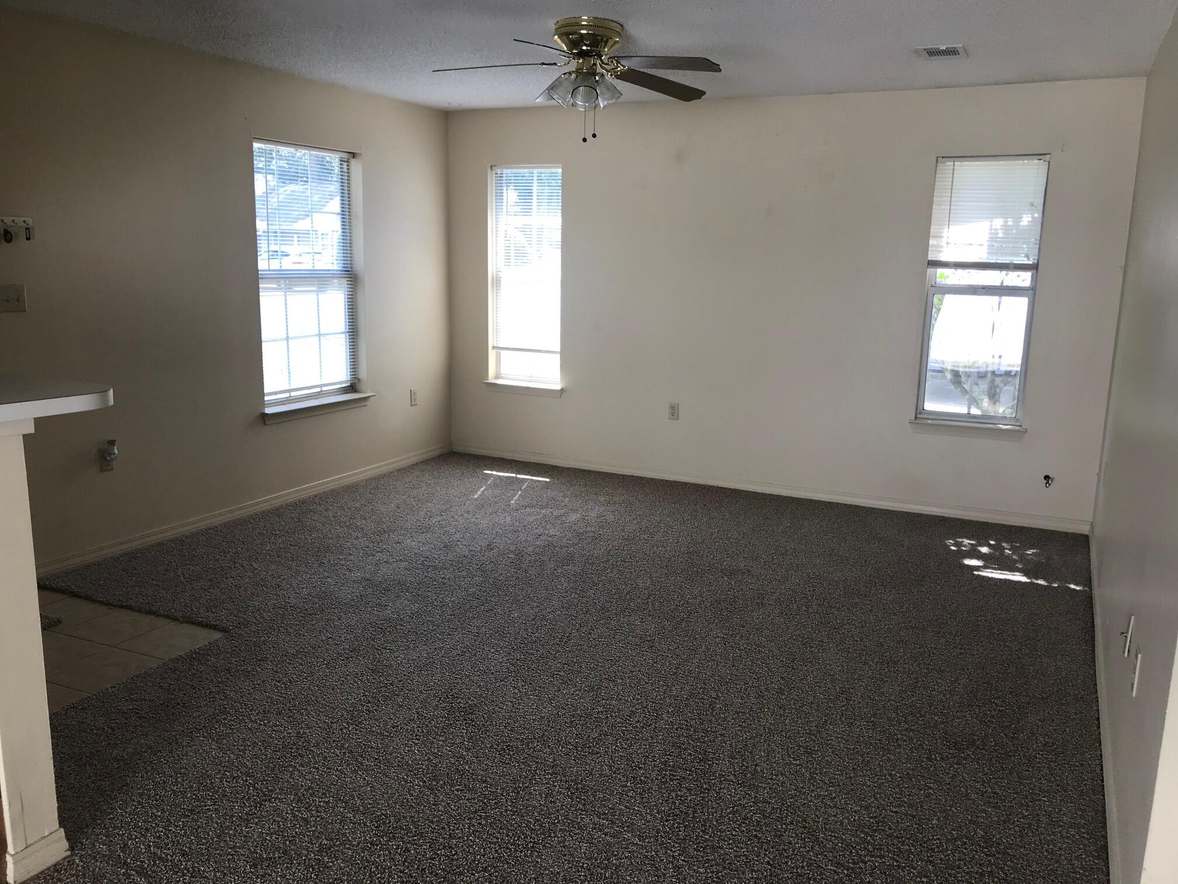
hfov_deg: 63.4
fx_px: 953
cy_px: 442
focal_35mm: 28
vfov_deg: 49.7
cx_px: 589
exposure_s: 1/126
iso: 20
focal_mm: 3.99
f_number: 1.8
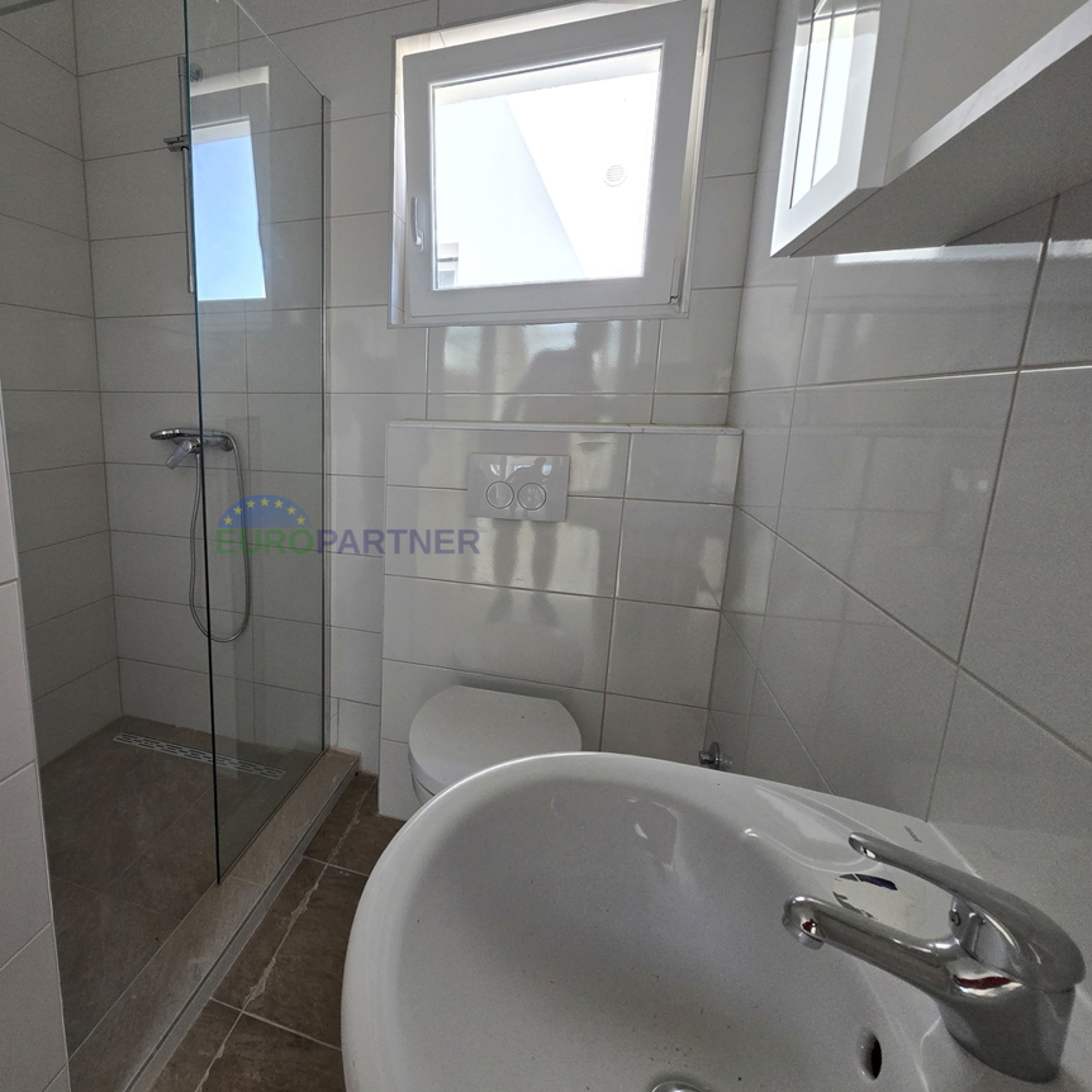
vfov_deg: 87.4
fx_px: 571
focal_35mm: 16
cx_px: 348
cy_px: 524
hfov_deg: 83.9
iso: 320
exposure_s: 1/359
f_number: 2.2
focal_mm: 2.2
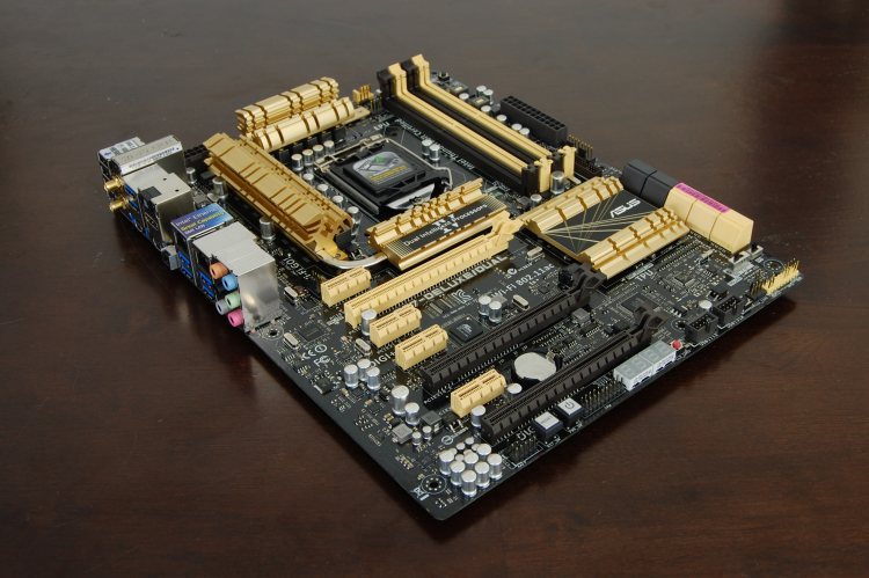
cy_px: 289
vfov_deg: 29.8
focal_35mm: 45
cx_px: 434
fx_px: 1085
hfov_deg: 43.6
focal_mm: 30
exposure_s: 1/1.6
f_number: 11
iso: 200
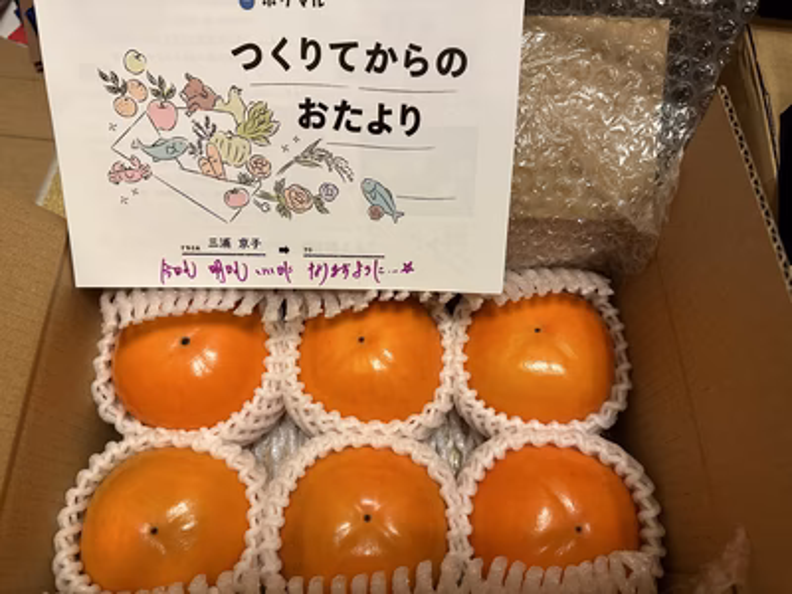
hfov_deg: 71.6
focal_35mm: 24
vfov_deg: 56.8
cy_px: 297
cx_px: 396
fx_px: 549
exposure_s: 1/60
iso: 250
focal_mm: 6.86
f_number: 1.78
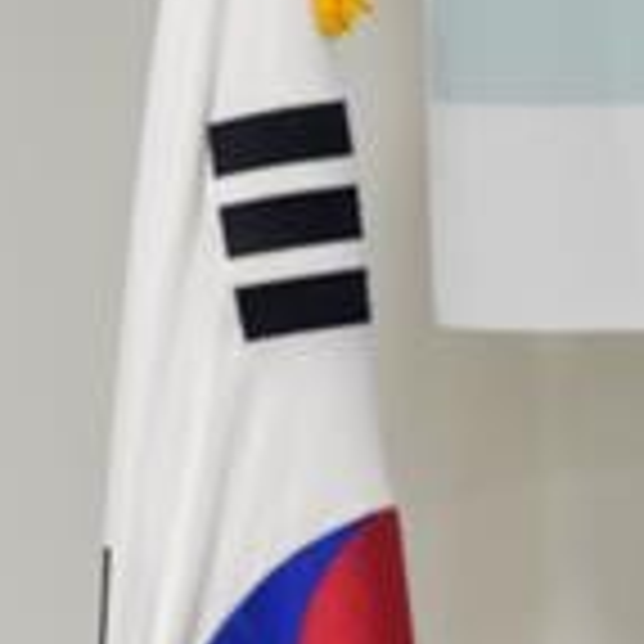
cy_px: 998
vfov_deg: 2.2
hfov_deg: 2.2
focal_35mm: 778
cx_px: 1675
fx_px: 16377
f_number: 6.3
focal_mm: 85
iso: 3200
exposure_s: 1/125
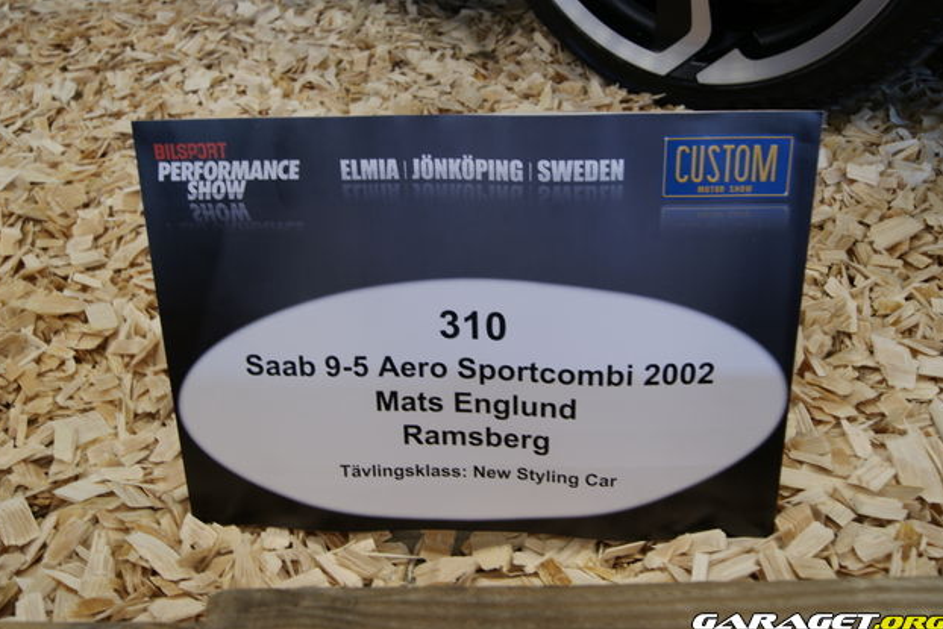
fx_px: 891
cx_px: 467
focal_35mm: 34
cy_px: 312
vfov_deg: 38.9
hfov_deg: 55.8
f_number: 5.6
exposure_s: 1/6
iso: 100
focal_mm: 22
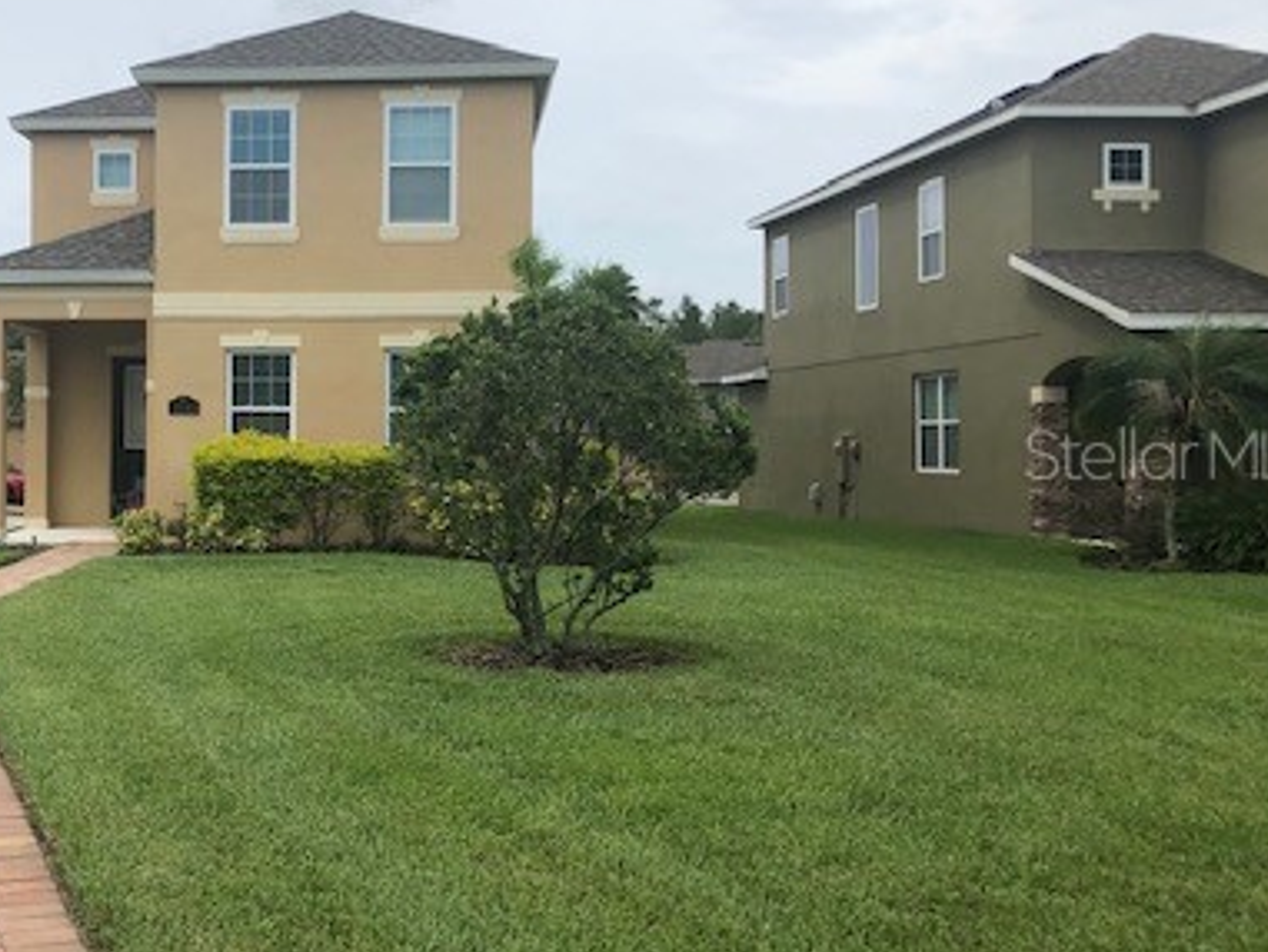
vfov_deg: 30.9
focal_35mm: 47
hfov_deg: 39.0
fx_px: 1722
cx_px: 273
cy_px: 453
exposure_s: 1/2404
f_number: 1.8
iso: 20
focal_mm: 3.99
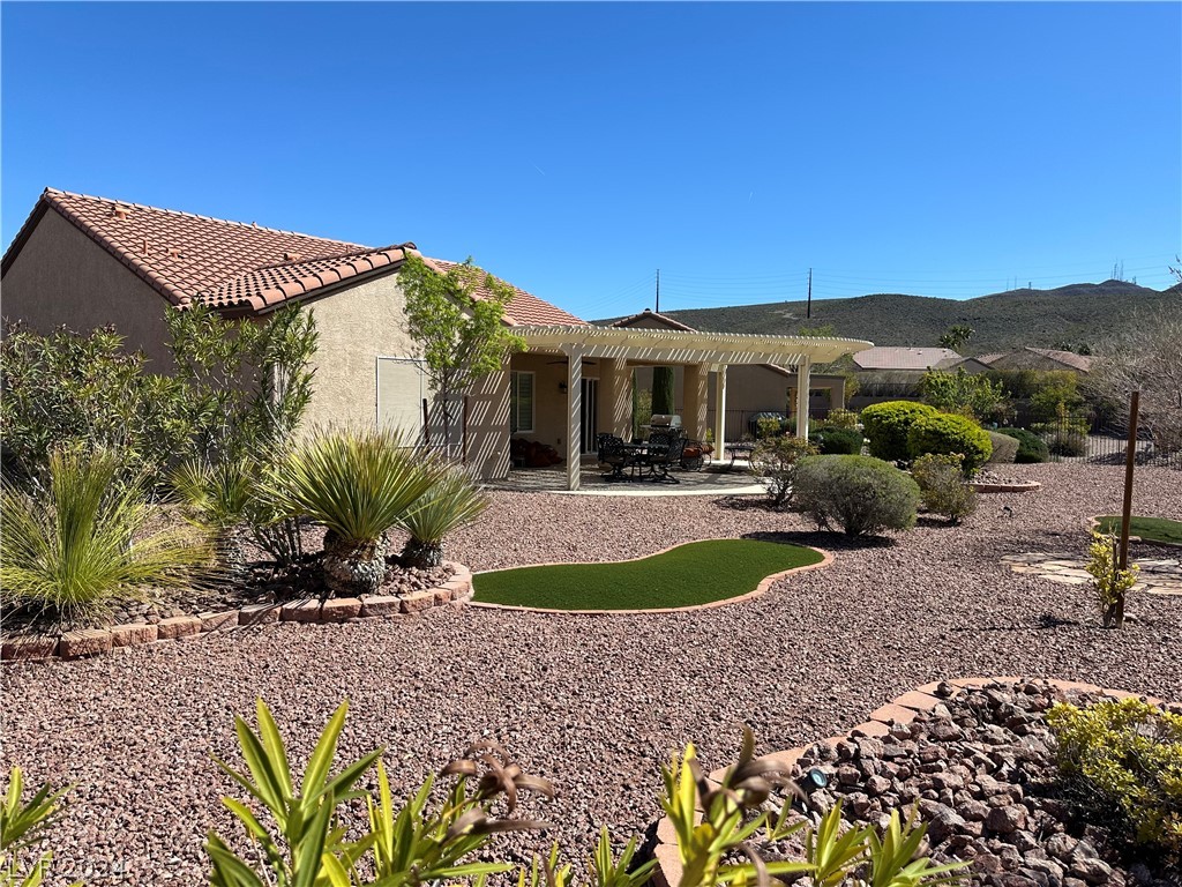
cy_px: 444
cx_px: 591
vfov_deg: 56.8
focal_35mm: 24
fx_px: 820
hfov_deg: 71.6
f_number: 1.78
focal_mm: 6.86
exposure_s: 1/4762
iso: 80
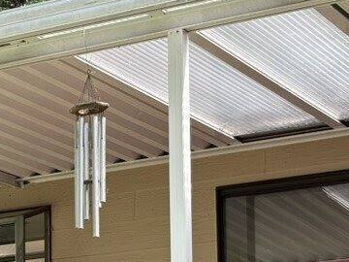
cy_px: 339
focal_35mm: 148
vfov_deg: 9.8
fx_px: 1492
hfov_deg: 13.0
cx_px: -70
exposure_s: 1/453
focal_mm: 5.96
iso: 32
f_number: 1.6
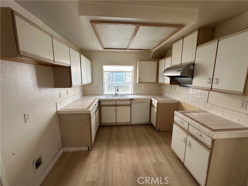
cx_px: 124
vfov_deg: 85.7
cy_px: 93
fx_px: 100
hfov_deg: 102.1
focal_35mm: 14
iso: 64
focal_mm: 2.22
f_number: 2.2
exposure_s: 1/99
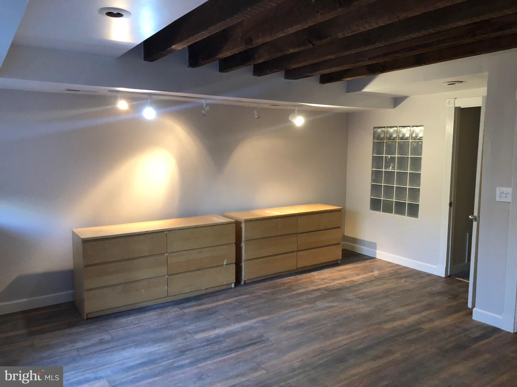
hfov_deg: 63.4
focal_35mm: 28
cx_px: 258
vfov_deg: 49.7
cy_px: 194
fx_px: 418
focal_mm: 3.99
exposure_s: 1/15
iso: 80
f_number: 1.8
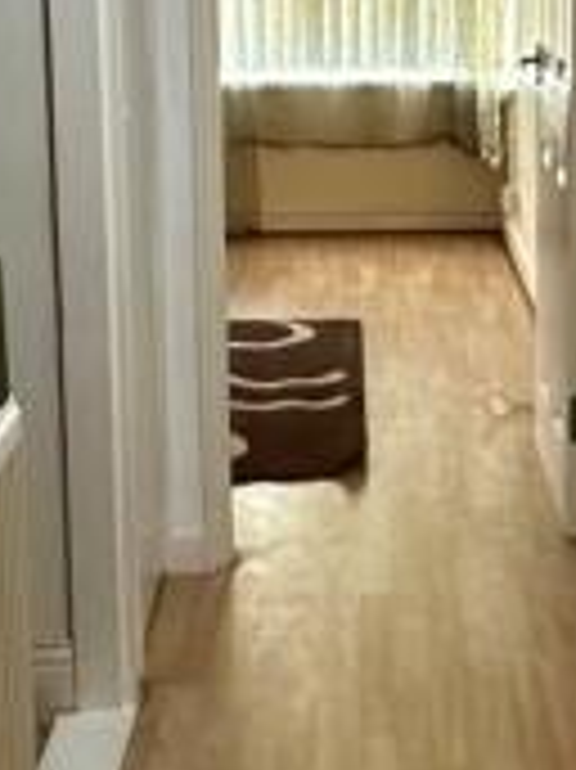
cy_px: 234
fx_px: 1866
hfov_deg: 17.3
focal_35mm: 84
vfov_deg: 23.2
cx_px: 504
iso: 500
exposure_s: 1/60
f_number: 2.2
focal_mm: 2.22
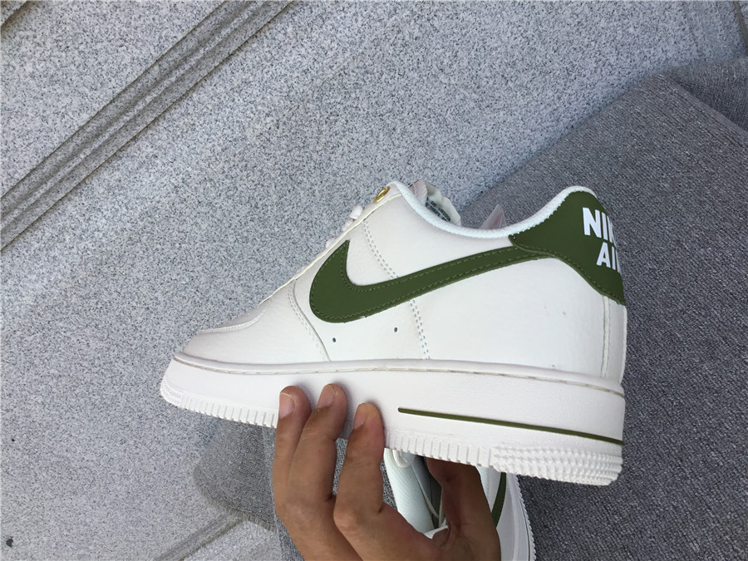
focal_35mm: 31
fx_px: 670
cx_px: 374
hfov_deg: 58.4
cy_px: 280
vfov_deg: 45.4
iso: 25
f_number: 2.4
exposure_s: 1/570
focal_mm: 3.3
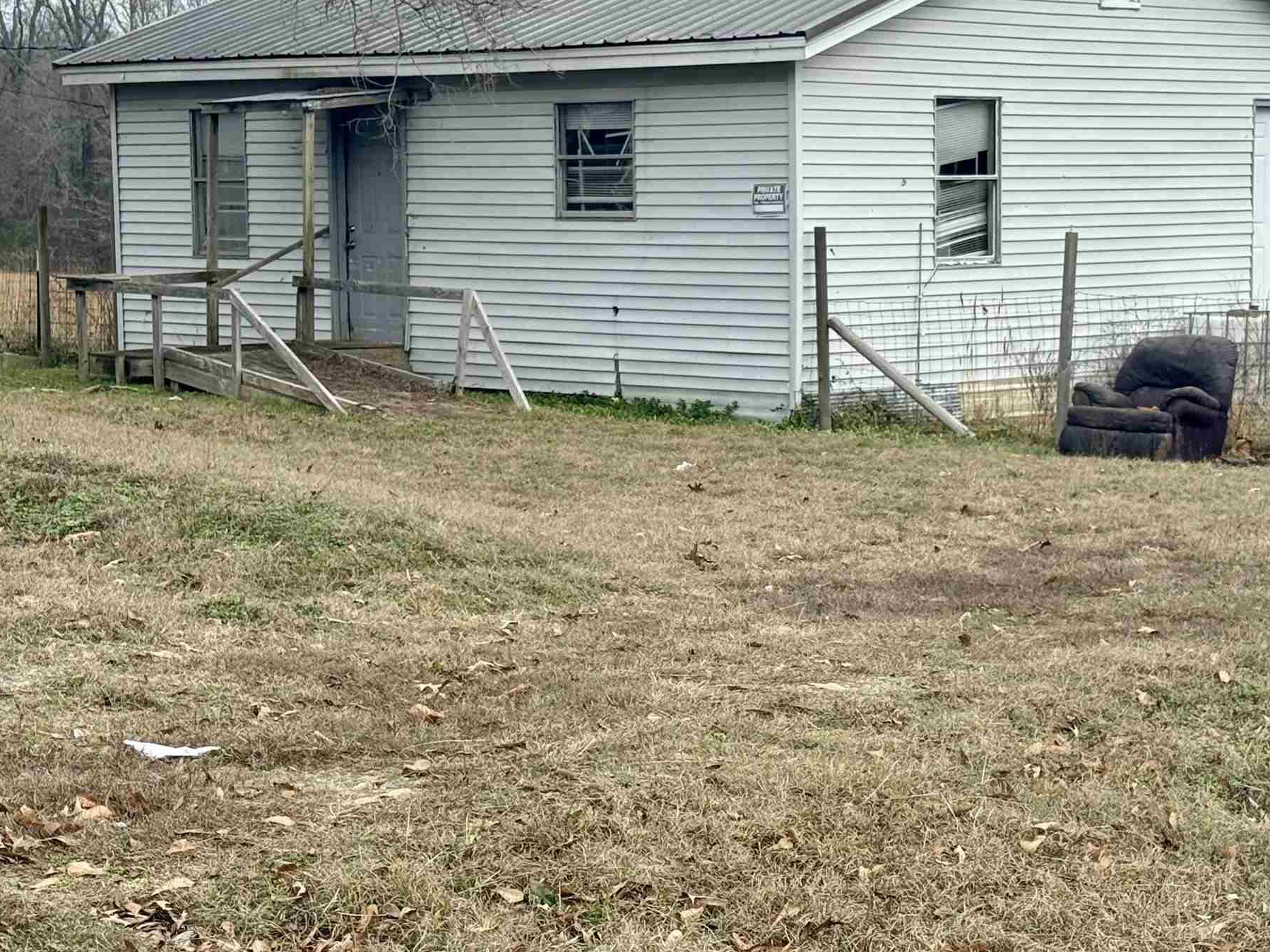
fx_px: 3009
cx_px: 771
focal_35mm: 82
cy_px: 538
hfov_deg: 23.8
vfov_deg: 18.0
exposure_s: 1/1980
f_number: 1.78
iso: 64
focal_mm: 6.76
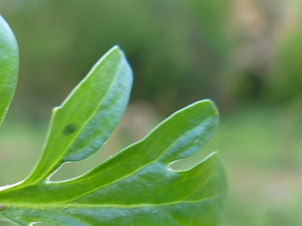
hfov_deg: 27.3
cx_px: 19
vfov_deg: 21.3
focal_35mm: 68
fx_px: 594
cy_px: 189
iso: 160
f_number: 2.8
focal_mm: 6
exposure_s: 1/30
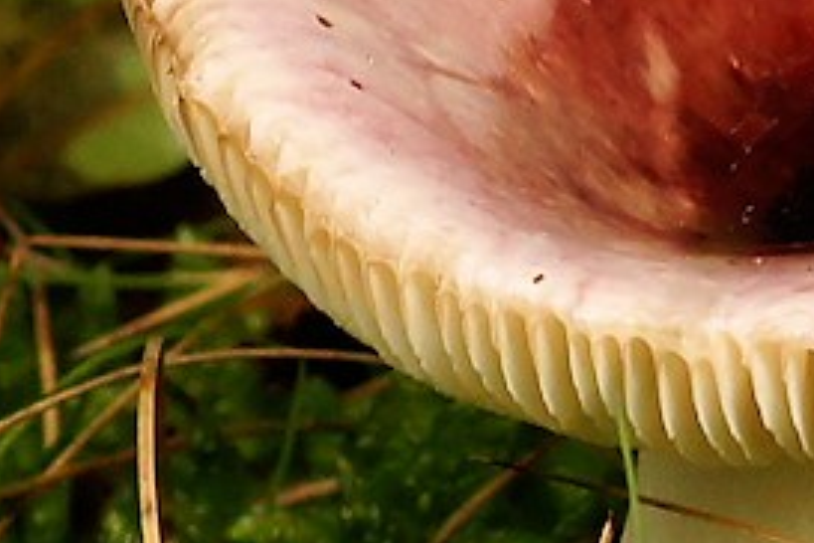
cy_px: 213
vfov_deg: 1.9
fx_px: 16308
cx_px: 880
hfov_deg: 2.9
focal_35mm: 721
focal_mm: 105
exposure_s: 1/80
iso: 400
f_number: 9
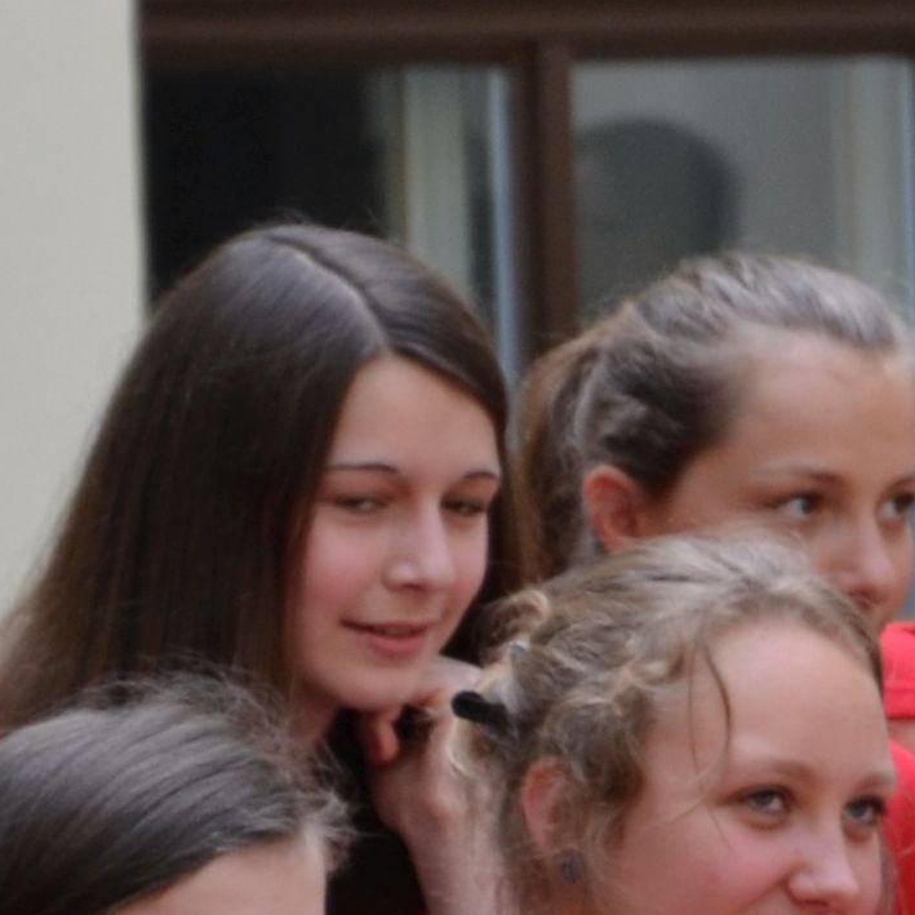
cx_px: 2710
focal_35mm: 704
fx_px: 21046
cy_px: 123
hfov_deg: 2.5
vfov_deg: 2.5
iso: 200
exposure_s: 1/125
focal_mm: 85
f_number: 5.6
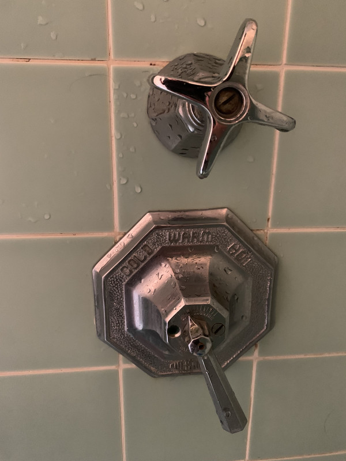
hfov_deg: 53.1
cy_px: 230
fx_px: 347
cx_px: 173
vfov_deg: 67.3
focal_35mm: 26
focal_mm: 4.25
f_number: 1.8
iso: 640
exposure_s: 1/24
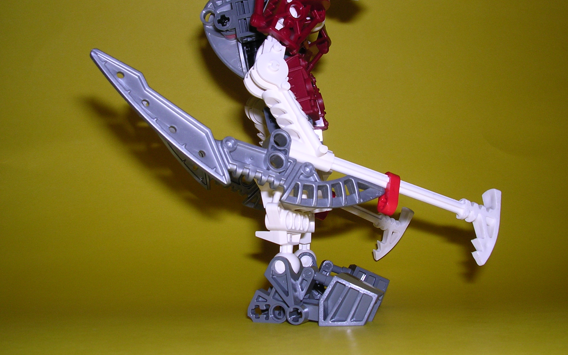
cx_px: 287
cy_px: 141
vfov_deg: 31.2
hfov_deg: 48.2
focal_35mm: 41
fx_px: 635
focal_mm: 5.8
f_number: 5.6
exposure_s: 1/60.1
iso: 100
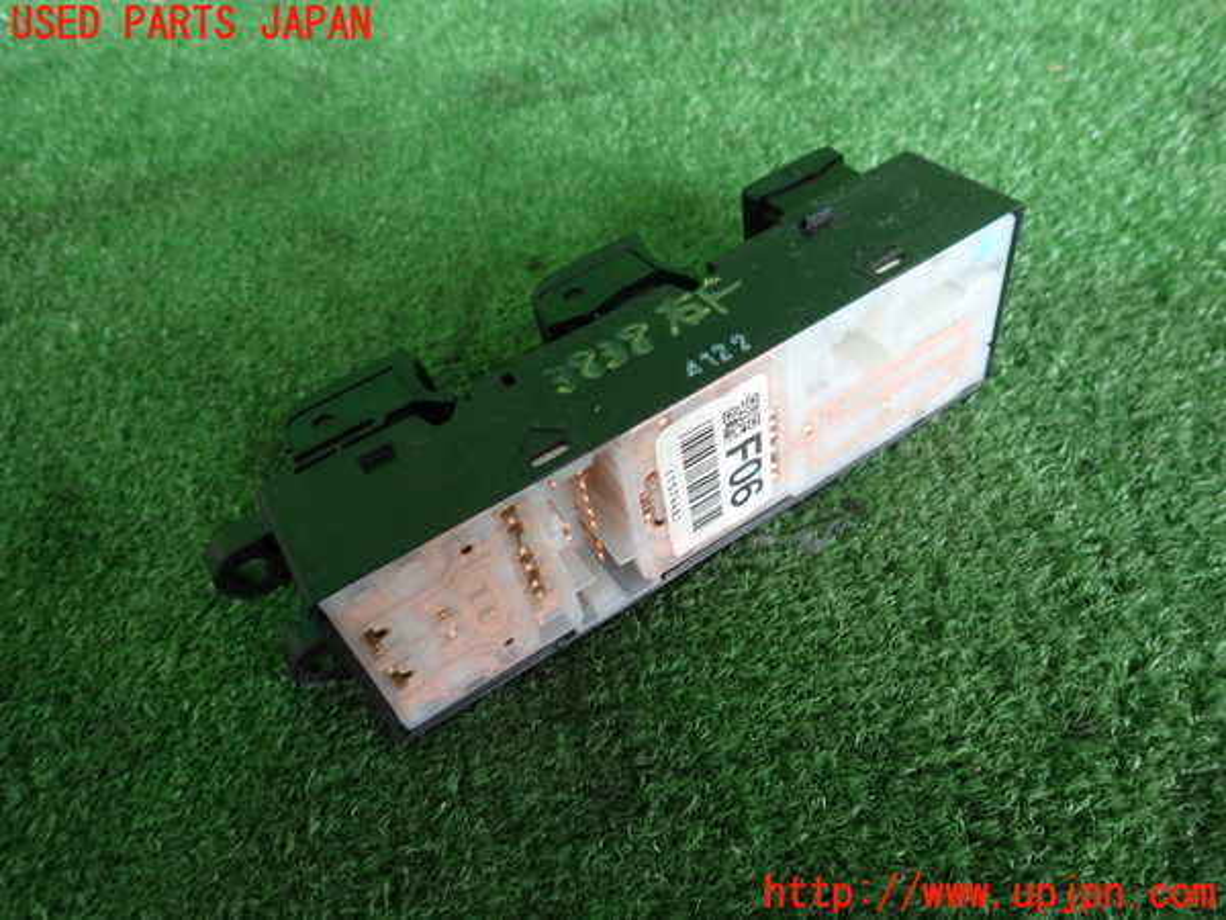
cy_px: 460
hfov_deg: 69.4
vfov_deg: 54.9
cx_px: 613
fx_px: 885
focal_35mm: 25
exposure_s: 1/50
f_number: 2
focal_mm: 4.5
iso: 200
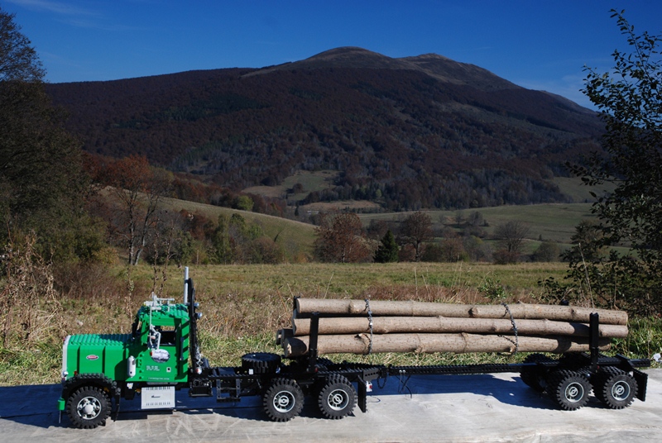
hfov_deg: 42.3
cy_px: 222
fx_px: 856
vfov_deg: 29.0
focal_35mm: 46
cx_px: 331
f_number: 8
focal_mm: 31
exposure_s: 1/320
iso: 200
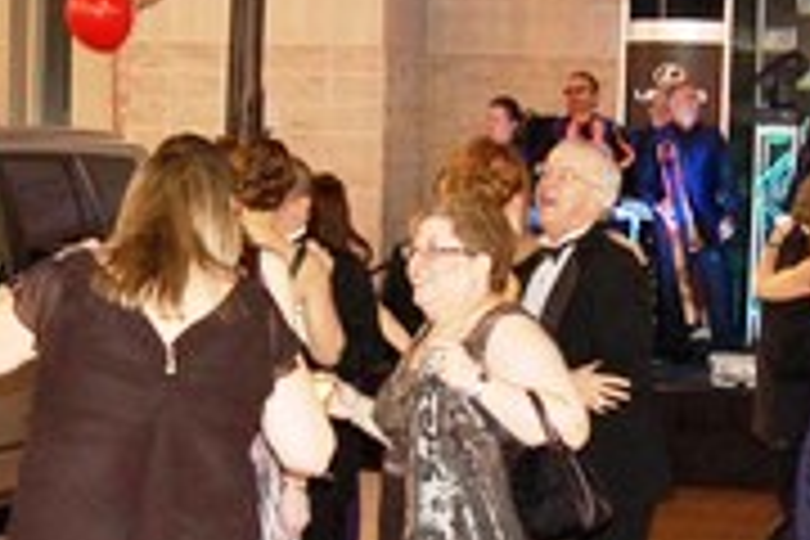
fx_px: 2992
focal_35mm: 133
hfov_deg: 15.4
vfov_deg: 10.3
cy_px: 423
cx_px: 567
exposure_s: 1/60
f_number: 4.5
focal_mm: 32
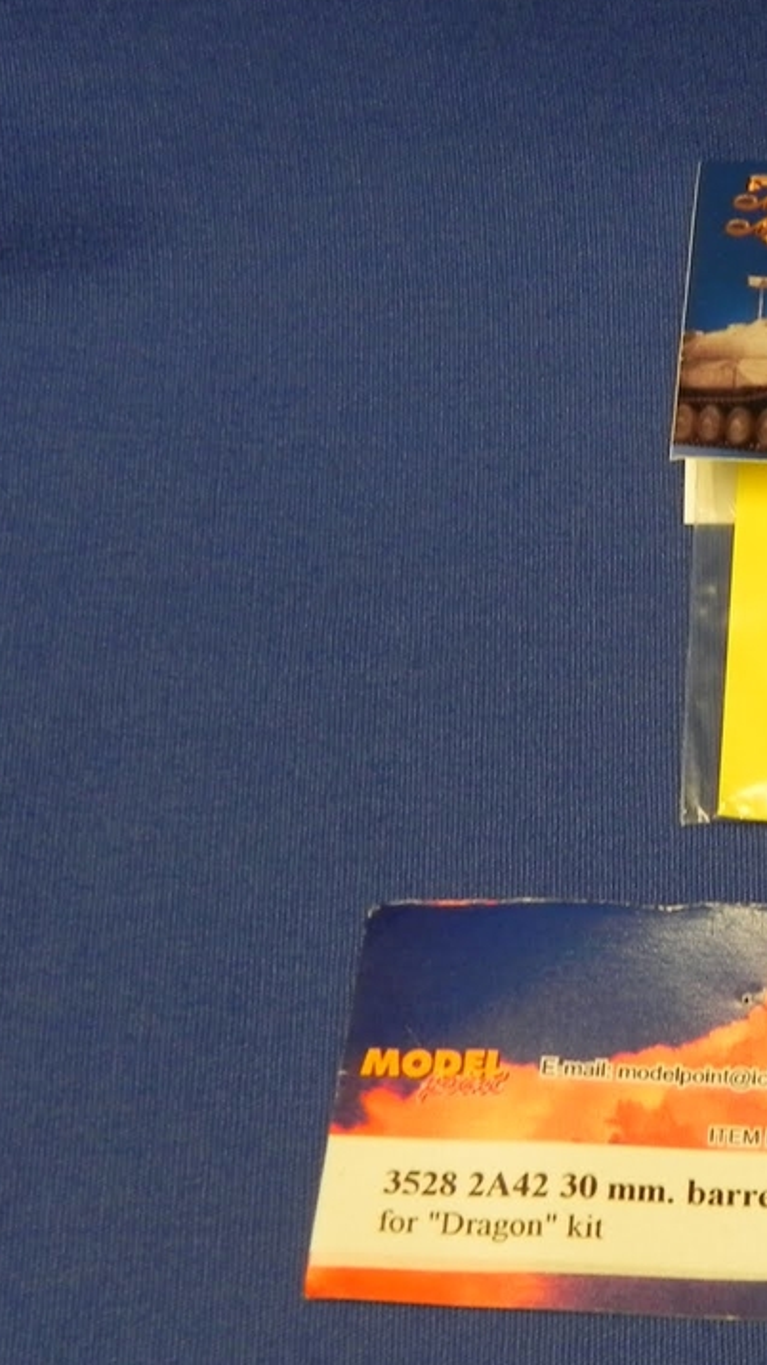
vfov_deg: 26.5
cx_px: 975
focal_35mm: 80
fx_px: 2894
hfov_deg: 14.5
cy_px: 785
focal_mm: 7.3
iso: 188
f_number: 3.2
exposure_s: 1/30
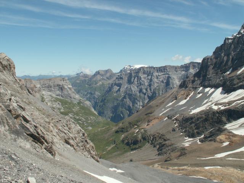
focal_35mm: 35
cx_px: 122
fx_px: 247
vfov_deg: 40.7
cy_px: 92
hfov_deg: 52.6
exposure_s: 1/200
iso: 50
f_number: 7.1
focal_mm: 5.86
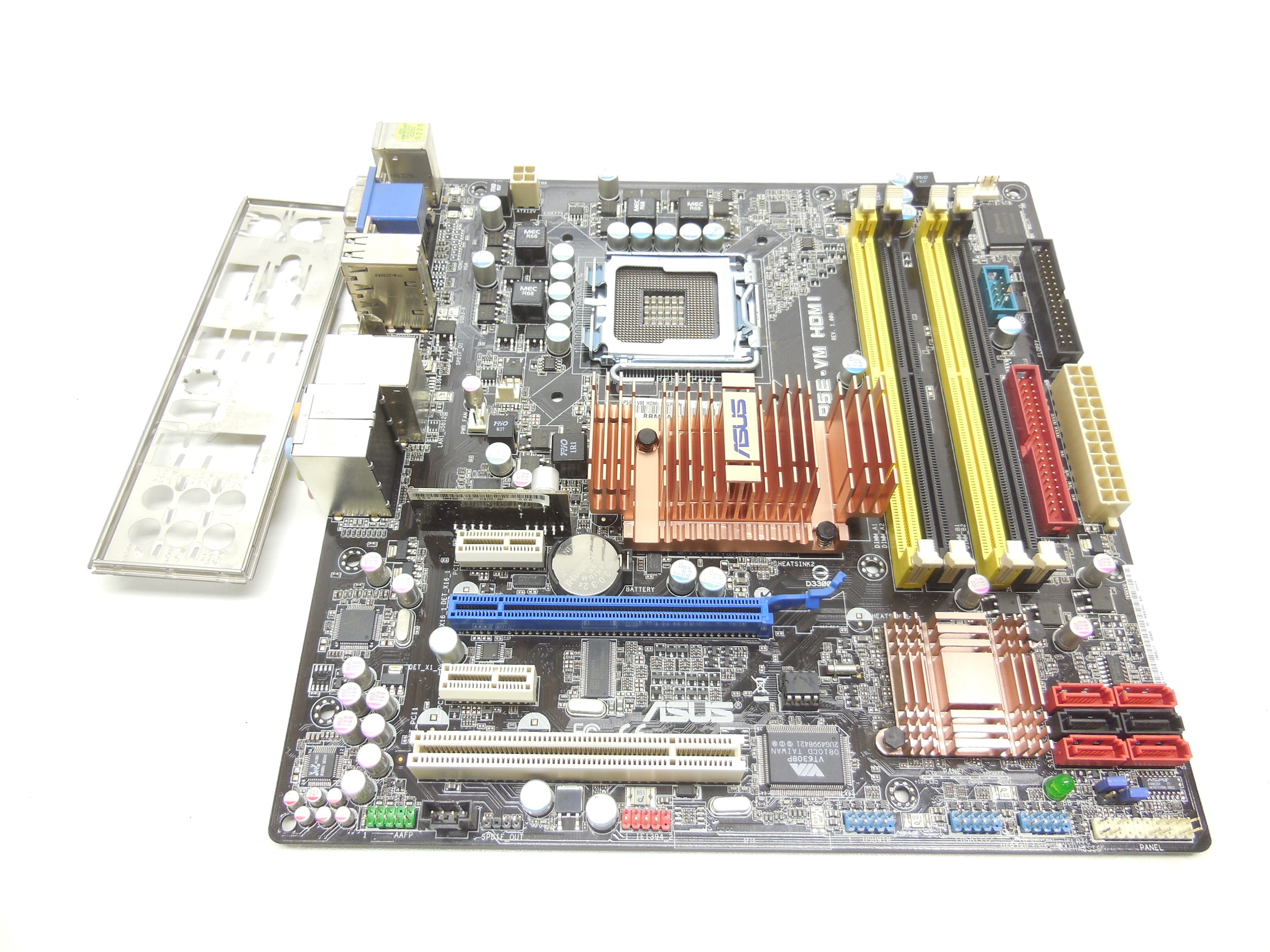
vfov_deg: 54.9
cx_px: 635
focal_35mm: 25
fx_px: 917
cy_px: 476
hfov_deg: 69.4
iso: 125
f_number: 3.1
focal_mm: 4.5
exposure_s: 1/60
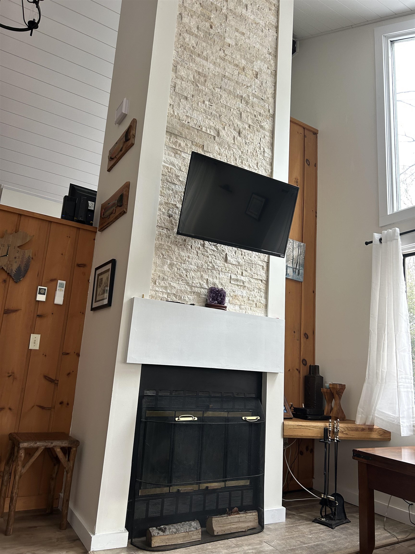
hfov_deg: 53.1
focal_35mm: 26
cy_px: 277
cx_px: 208
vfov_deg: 67.3
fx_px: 416
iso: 100
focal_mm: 5.7
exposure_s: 1/120
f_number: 1.5
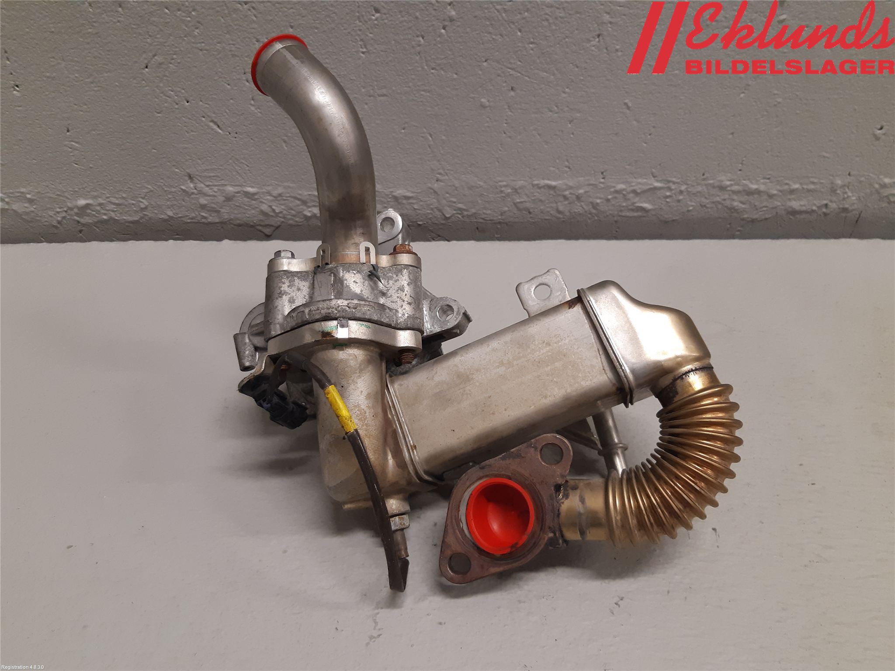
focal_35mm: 26
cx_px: 448
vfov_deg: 53.1
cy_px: 336
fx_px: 672
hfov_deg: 67.3
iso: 125
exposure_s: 1/50
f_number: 1.7
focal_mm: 3.93
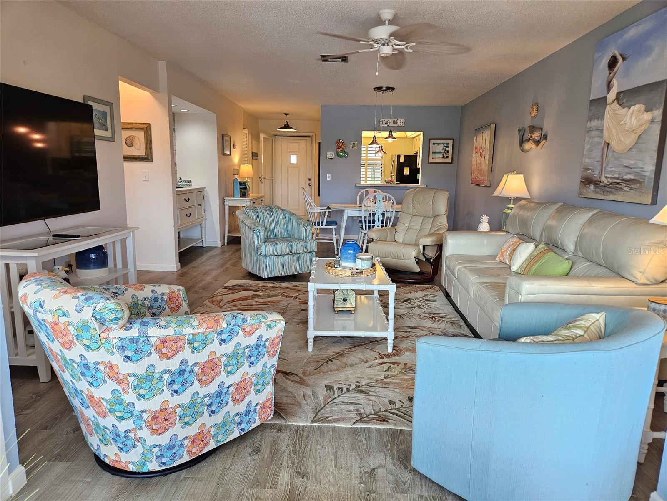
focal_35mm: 23
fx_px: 443
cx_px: 334
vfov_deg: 58.9
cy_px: 250
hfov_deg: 73.9
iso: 125
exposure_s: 1/120
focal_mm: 5.4
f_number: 1.8
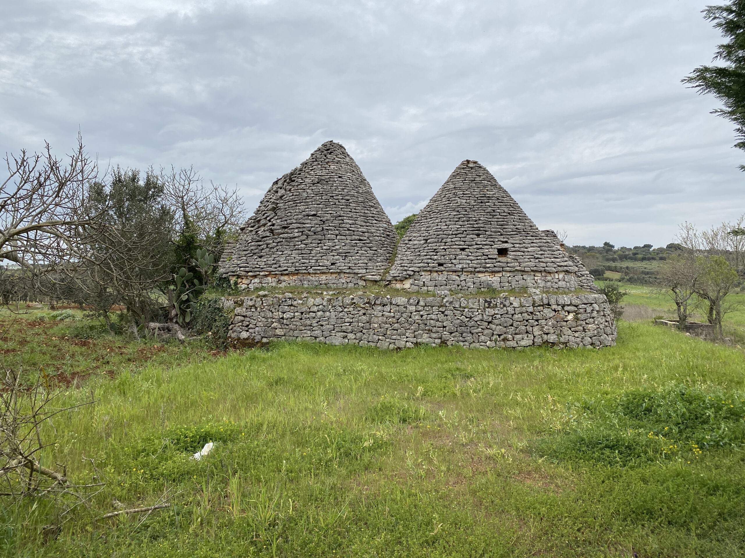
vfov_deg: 53.1
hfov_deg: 67.3
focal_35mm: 26
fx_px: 560
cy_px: 279
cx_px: 372
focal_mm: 4.25
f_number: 1.8
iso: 32
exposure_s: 1/2688
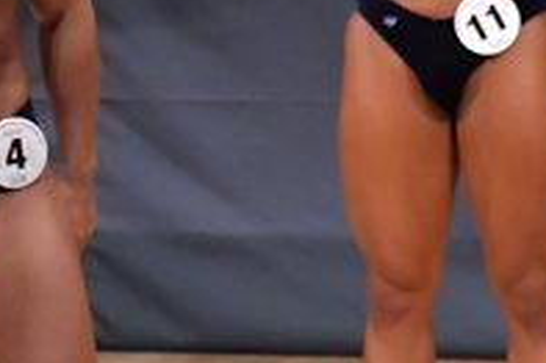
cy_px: 161
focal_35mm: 1004
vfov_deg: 1.4
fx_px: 15214
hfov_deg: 2.1
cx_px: -112
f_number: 5.6
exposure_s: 1/400
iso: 8000
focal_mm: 170
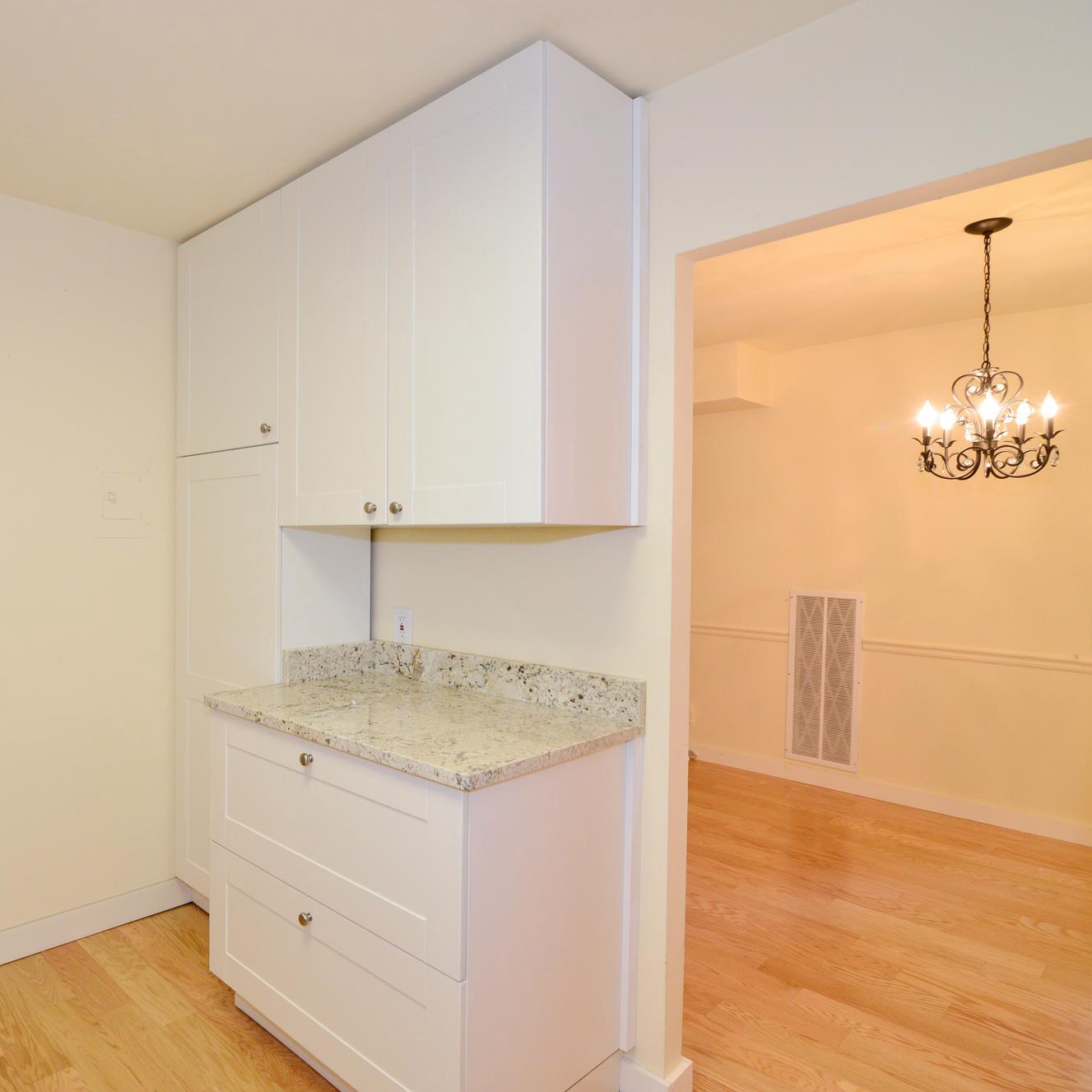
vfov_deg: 72.1
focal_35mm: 21
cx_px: 296
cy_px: 553
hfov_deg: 68.3
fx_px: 749
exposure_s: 1/60
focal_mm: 16
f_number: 5.6
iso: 1600
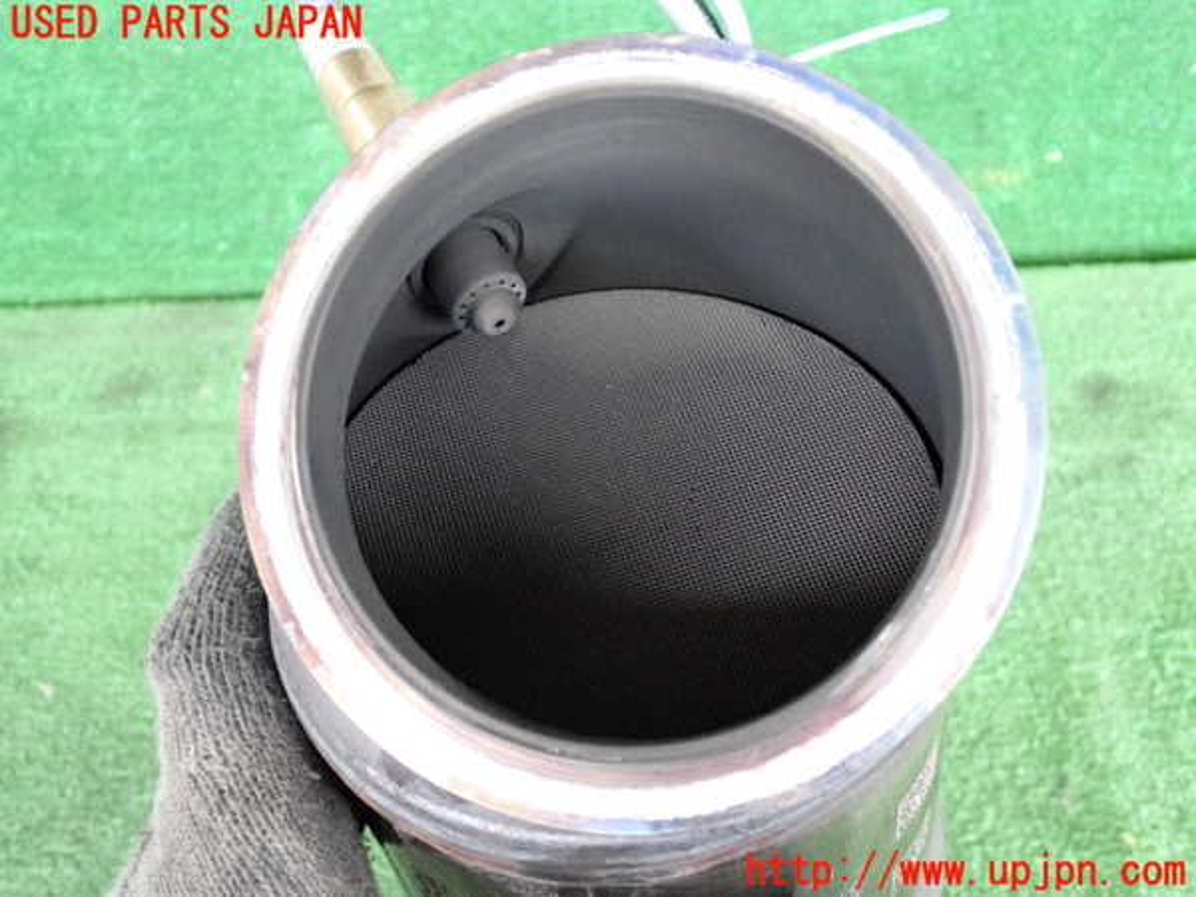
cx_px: 598
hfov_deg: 42.9
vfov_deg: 32.9
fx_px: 1520
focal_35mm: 44
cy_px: 448
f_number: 2.9
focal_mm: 7.84
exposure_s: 1/125
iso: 2500
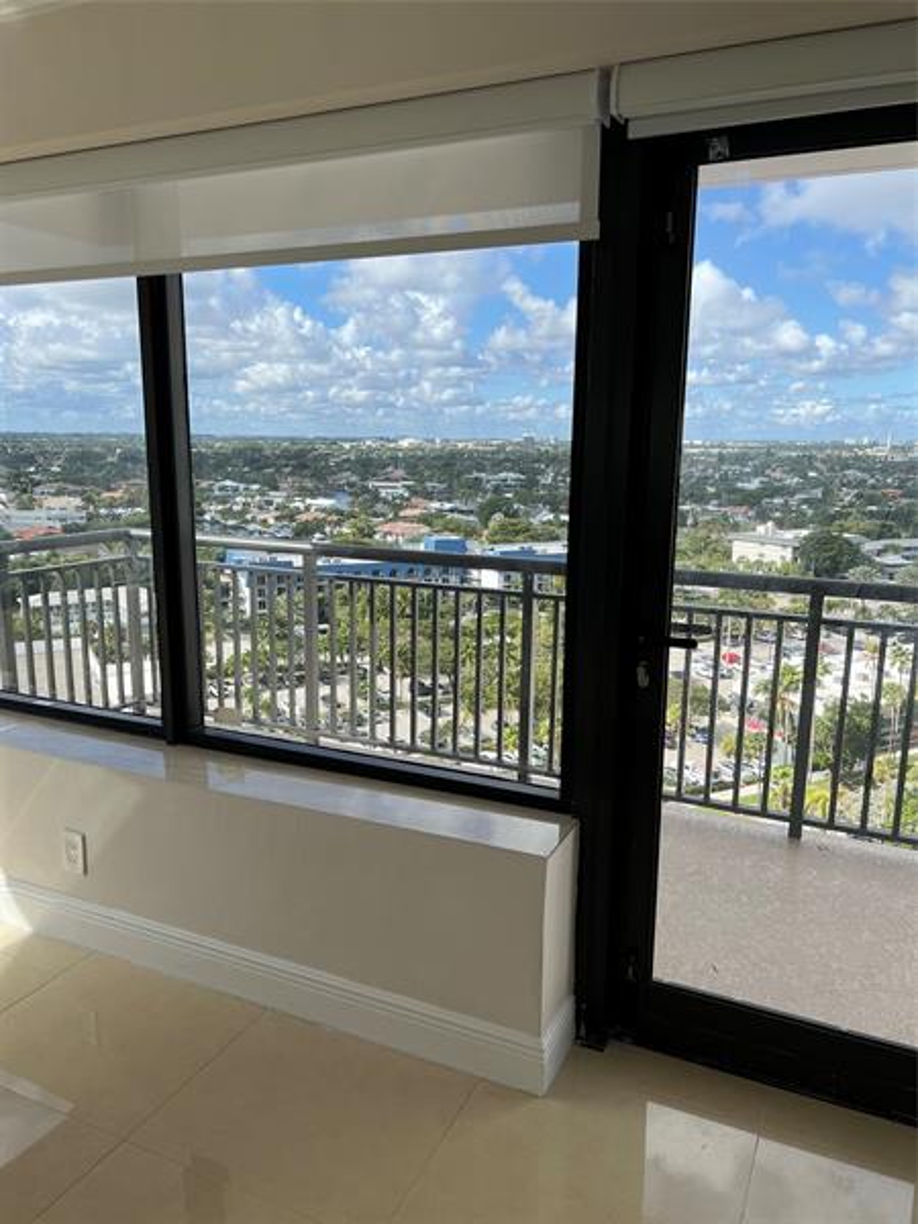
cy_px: 612
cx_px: 459
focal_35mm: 26
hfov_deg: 53.1
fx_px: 919
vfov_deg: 67.3
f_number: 1.5
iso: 50
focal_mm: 5.7
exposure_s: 1/1238
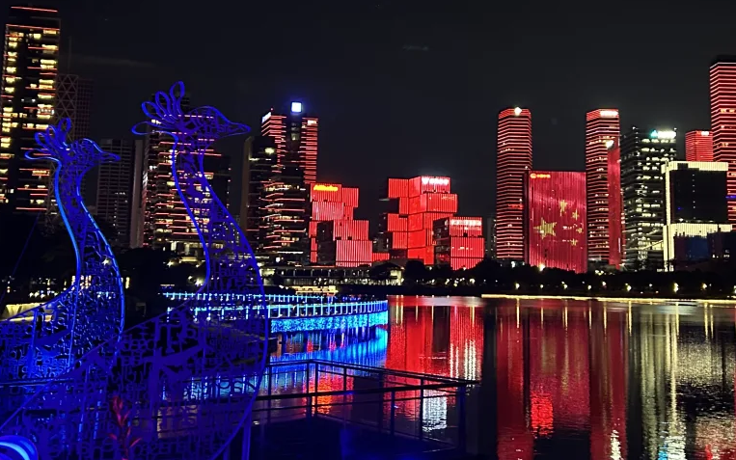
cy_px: 117
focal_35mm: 52
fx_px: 1043
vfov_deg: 24.6
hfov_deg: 38.7
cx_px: 437
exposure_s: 1/25
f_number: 1.5
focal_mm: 5.7
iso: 640
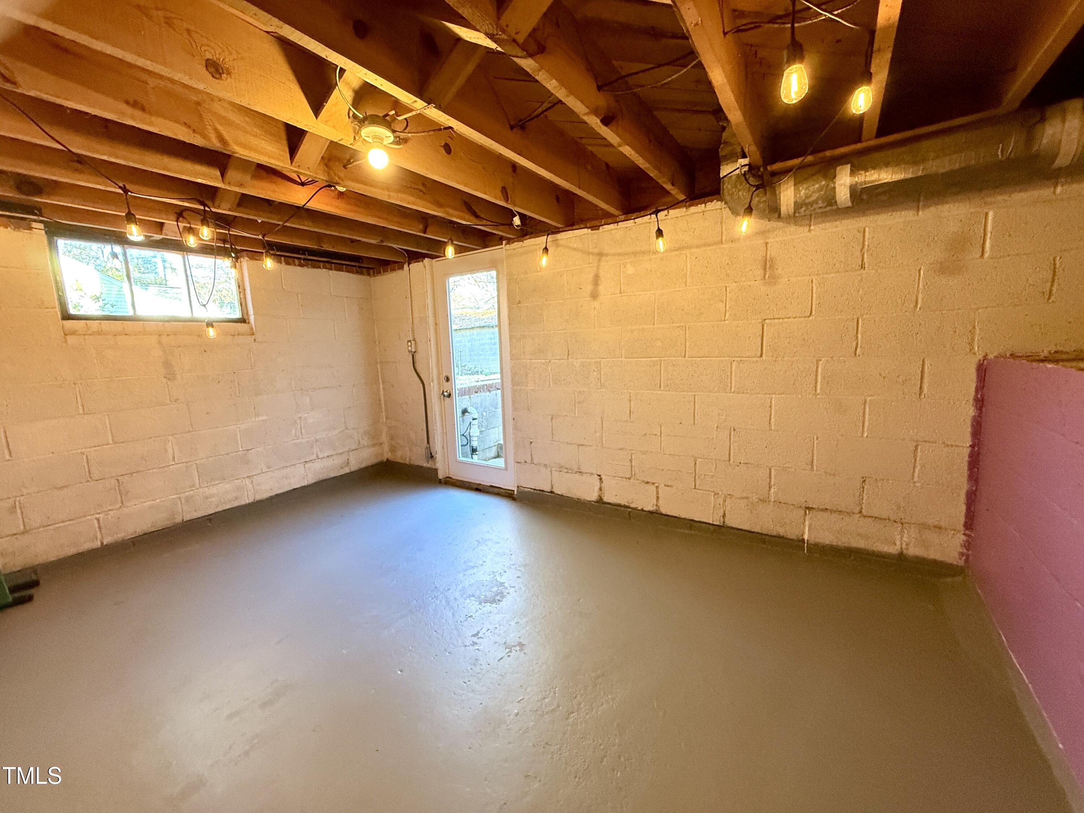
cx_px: 542
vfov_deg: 85.7
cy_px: 406
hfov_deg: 102.1
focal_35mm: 14
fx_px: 438
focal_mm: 2.22
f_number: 2.2
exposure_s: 1/60
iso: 400
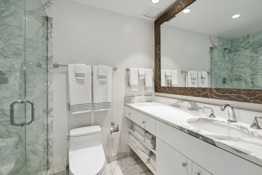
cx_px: 131
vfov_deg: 70.5
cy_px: 88
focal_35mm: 17
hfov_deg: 93.3
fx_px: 124
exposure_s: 1/6
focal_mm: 17
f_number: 10
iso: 100
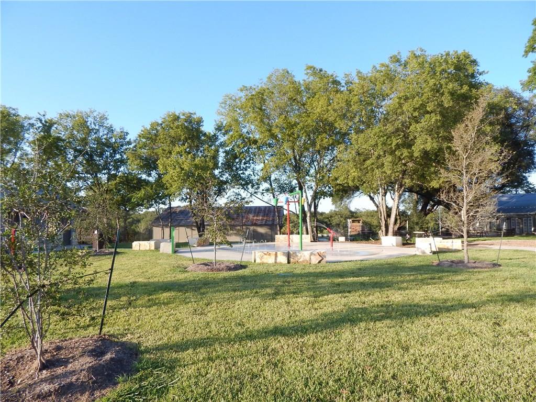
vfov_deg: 61.1
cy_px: 201
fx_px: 341
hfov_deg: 76.4
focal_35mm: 22
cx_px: 268
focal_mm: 4
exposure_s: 1/640
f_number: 3
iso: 125
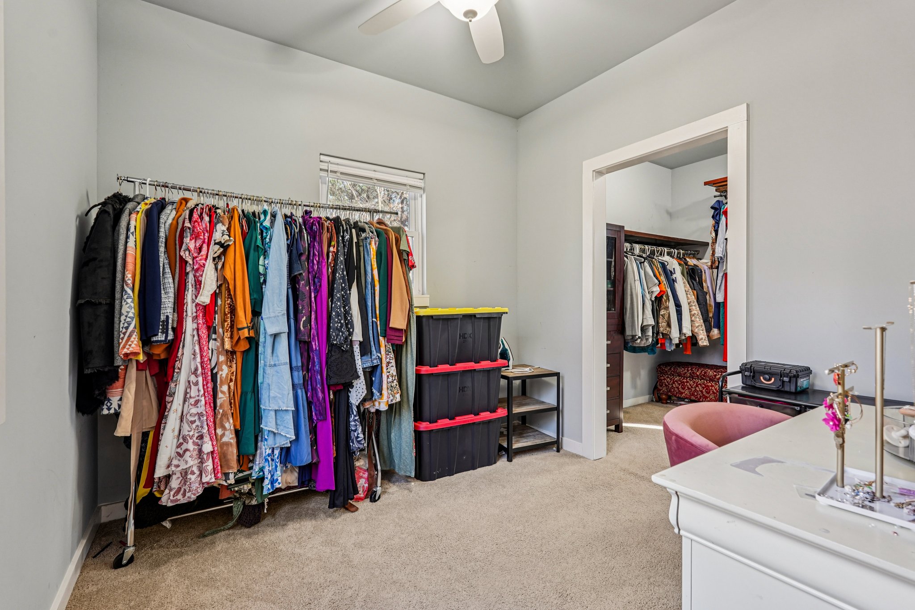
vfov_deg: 72.0
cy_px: 305
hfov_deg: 95.0
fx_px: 419
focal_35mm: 16
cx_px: 458
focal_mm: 16.5
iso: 800
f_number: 8
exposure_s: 1/10
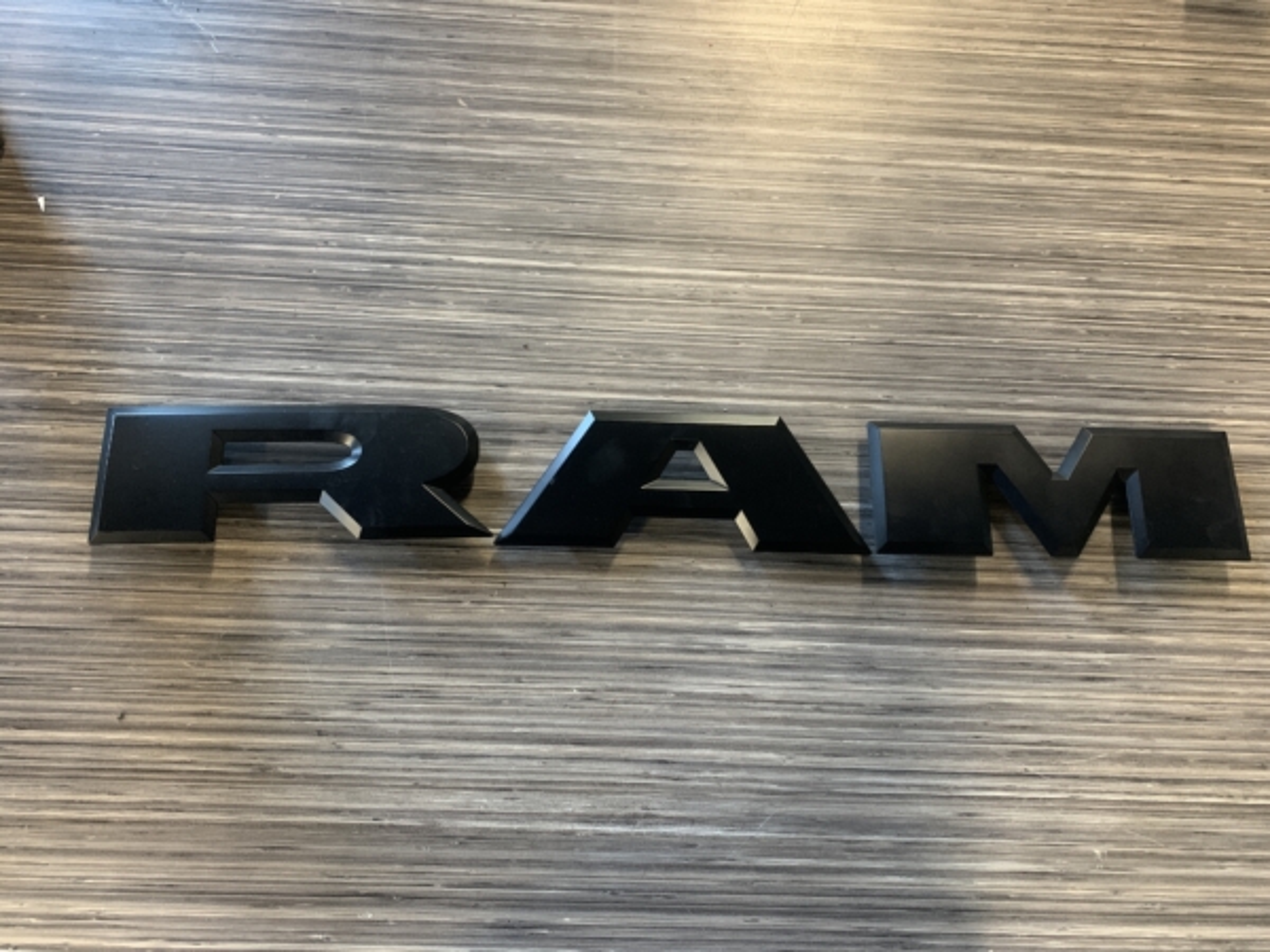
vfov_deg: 53.1
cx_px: 635
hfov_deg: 67.3
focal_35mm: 26
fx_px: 954
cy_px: 476
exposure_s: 1/34
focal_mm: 4.25
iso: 400
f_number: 1.8
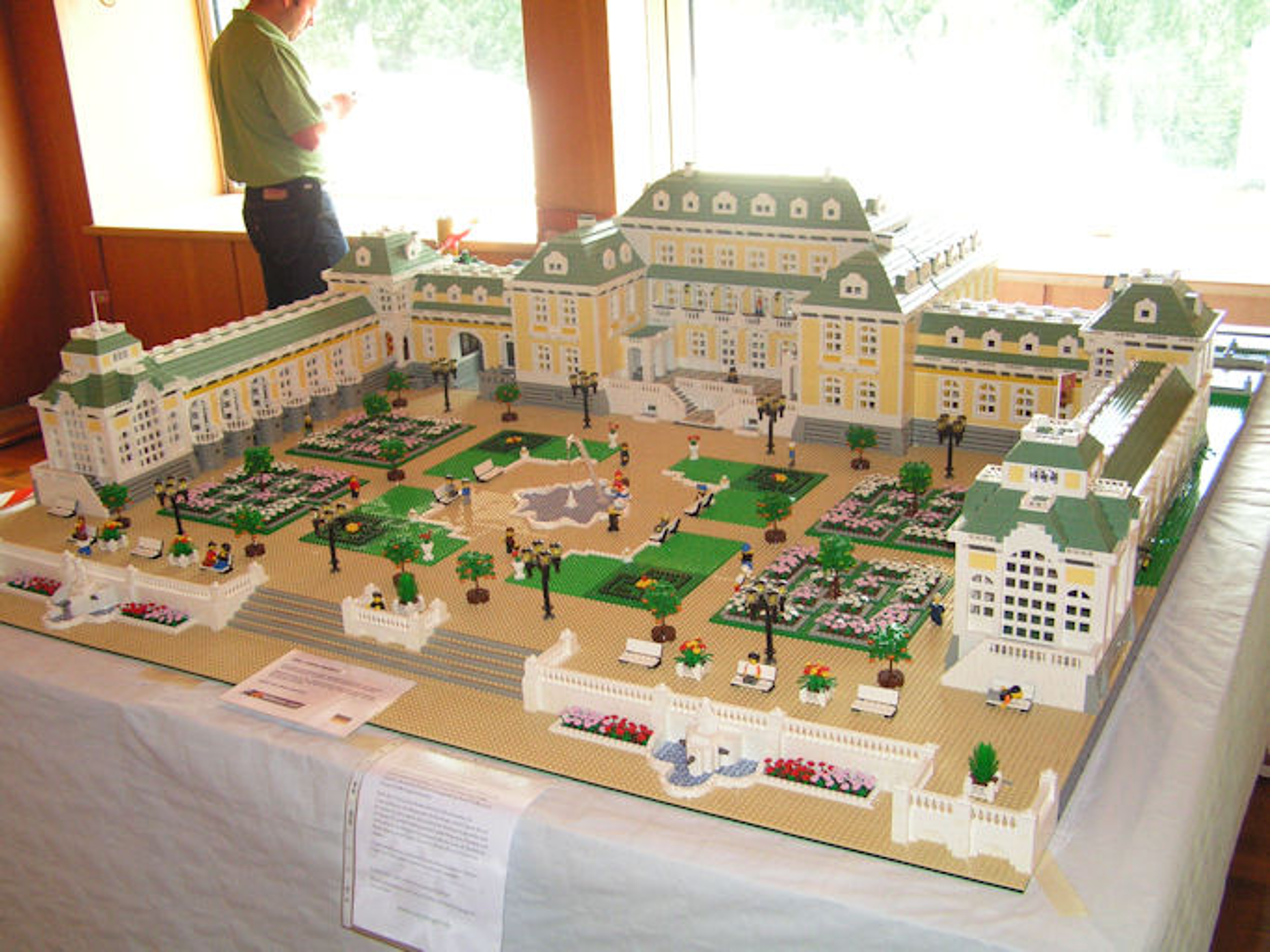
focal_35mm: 38
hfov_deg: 49.0
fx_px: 1394
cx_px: 635
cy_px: 476
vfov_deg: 37.7
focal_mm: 6.3
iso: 125
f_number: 2.8
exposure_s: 1/50
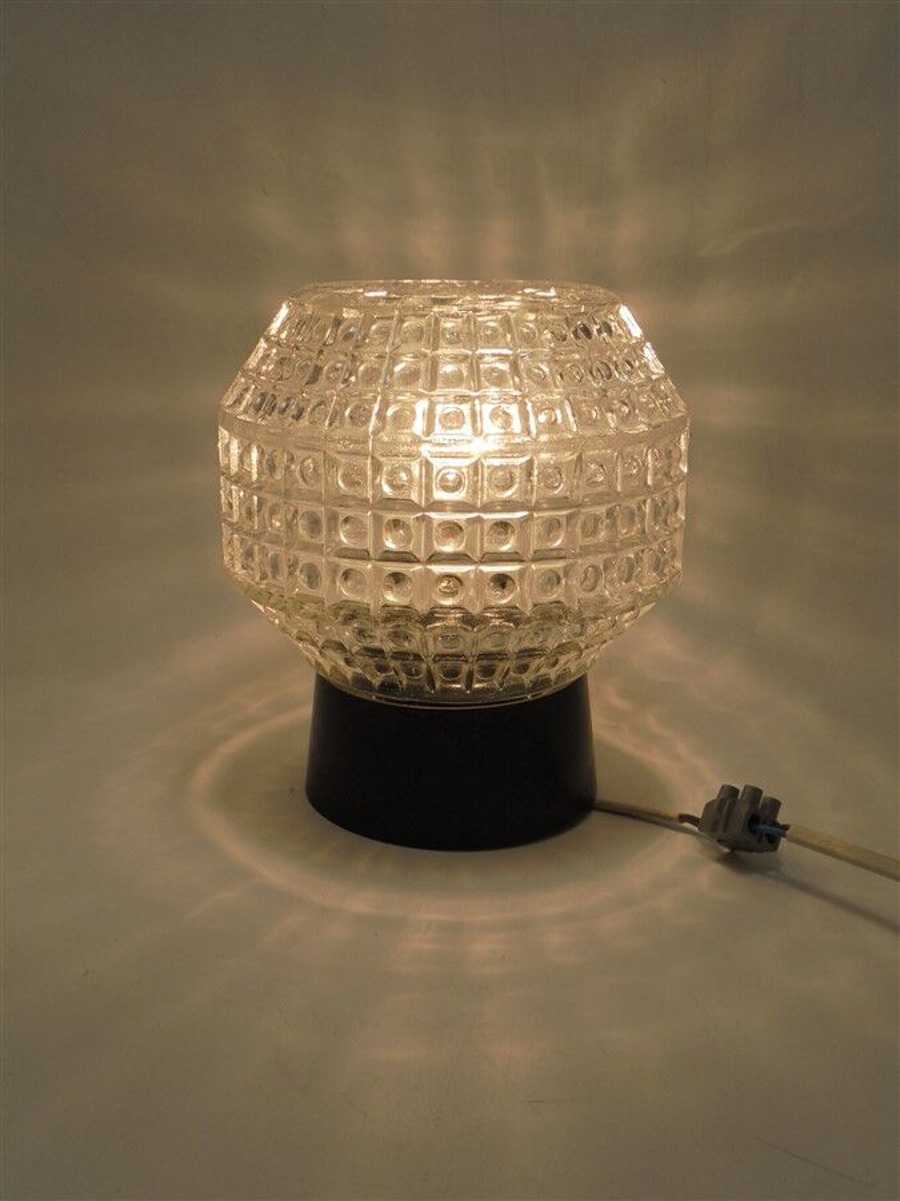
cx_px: 450
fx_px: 1317
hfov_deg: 37.7
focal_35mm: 38
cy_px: 600
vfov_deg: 49.0
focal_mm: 6.9
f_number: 4.2
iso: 100
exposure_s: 1/640
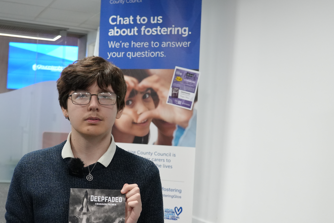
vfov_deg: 27.9
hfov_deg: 40.8
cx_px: 123
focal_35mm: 48
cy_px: 146
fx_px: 445
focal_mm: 24
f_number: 4
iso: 2000
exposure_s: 1/160
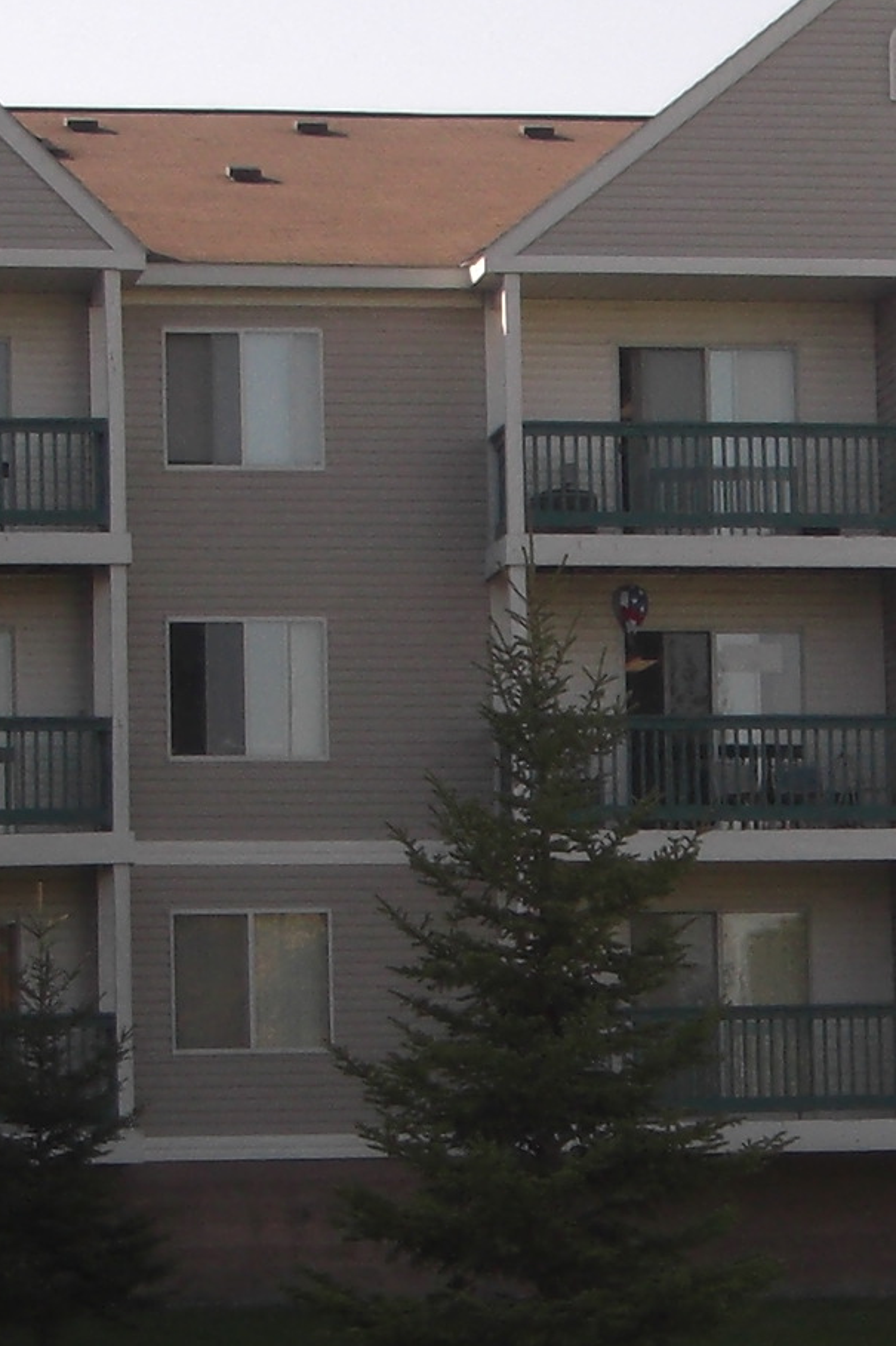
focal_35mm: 176
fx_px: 6573
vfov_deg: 11.7
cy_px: 861
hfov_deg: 7.8
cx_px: 813
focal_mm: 8.4
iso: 64
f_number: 3.7
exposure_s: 1/400
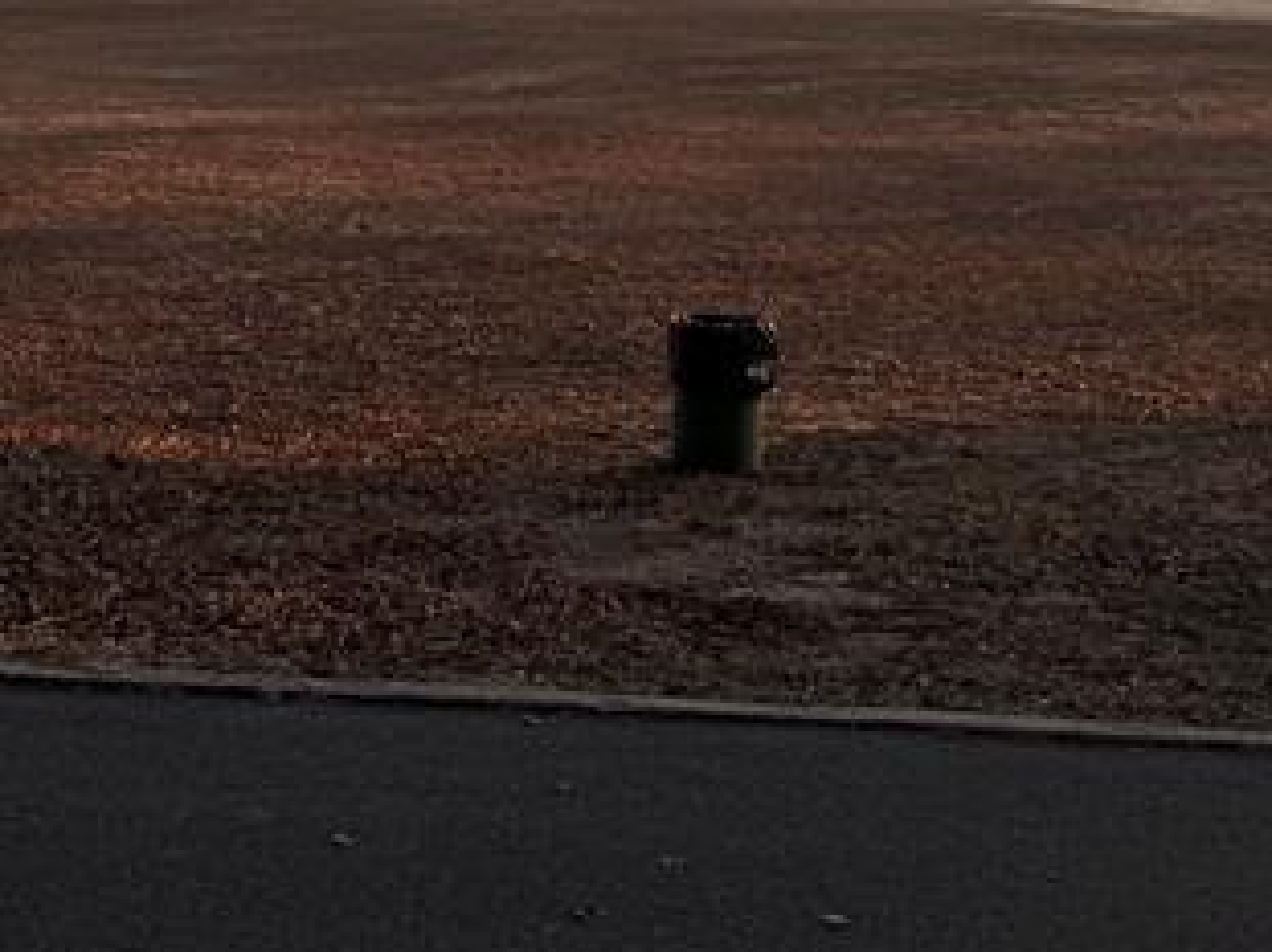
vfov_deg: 16.5
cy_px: -588
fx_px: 2902
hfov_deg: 24.6
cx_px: 425
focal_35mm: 79
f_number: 1.78
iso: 80
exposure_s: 1/822
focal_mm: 6.76
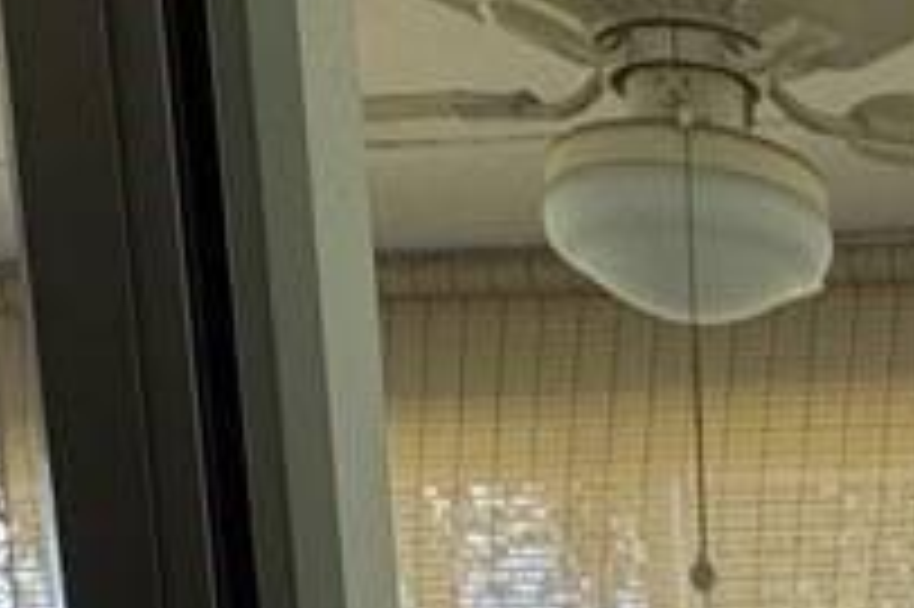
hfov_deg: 19.9
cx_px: 1265
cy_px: 1581
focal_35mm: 92
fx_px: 2334
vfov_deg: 11.5
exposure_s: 1/99
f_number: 2.2
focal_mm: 2.22
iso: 50
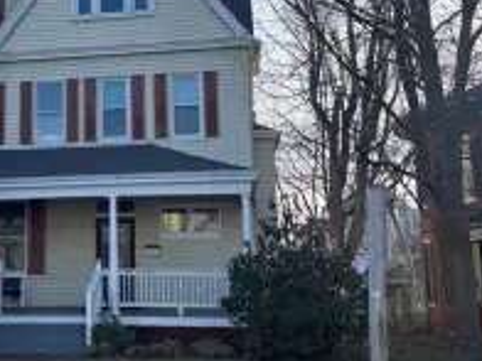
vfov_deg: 27.5
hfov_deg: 35.0
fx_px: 738
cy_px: 145
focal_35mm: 53
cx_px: 96
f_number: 1.6
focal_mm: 5.96
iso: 50
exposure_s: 1/935
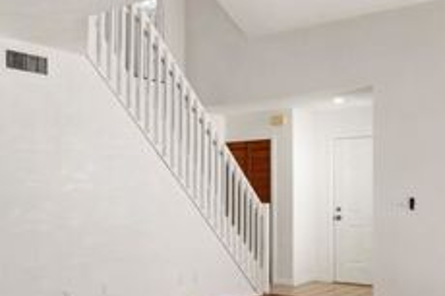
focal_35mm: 49
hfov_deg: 37.3
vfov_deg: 27.4
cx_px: 32
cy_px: 175
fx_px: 605
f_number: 13
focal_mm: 16
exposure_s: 1/3
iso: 250
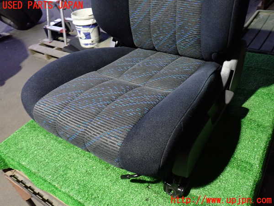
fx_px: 237
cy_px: 103
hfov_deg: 60.0
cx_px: 137
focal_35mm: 30
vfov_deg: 46.8
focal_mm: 5.4
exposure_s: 1/15
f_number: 2.3
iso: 800
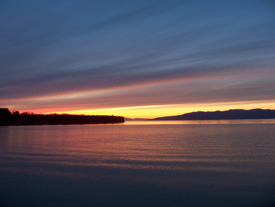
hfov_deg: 52.6
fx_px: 278
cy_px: 104
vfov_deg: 40.7
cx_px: 138
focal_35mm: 35
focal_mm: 6
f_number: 2.8
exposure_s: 1/8
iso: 140
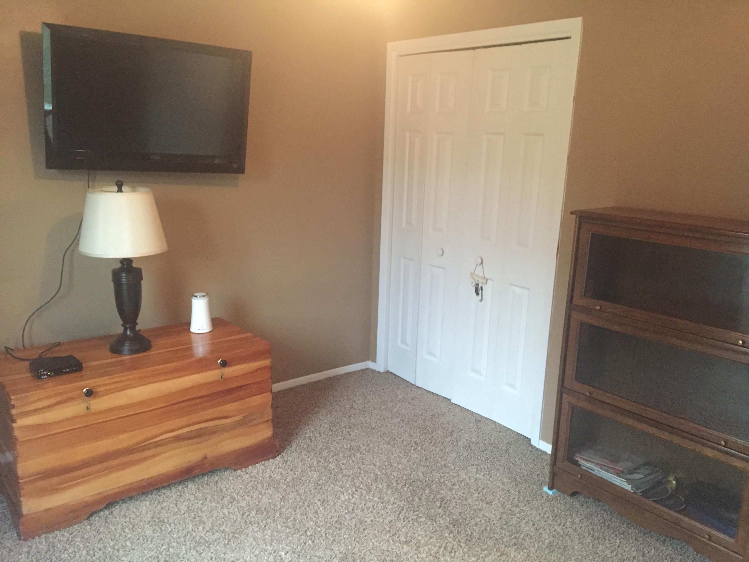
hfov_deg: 61.7
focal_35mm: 29
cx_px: 374
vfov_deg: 48.2
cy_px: 281
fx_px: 627
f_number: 2.2
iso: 400
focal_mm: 4.15
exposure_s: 1/15
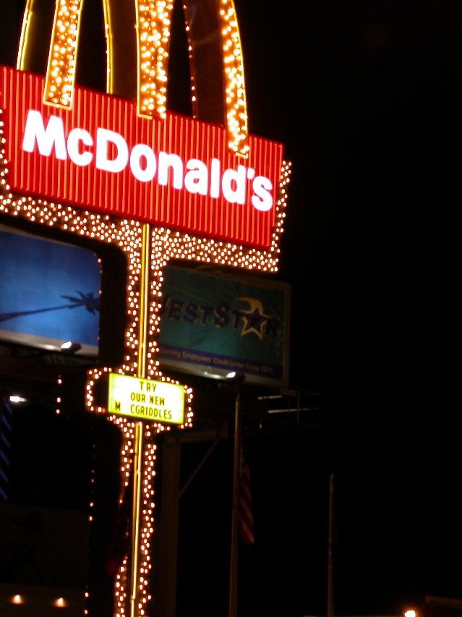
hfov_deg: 9.6
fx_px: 2743
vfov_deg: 12.8
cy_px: 308
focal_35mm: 154
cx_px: 231
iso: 100
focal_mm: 32
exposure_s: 1/7.6
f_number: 5.1
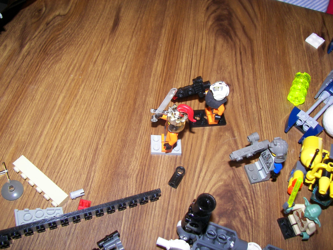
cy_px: 125
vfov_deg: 39.7
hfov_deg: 51.4
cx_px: 166
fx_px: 346
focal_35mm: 36
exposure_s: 1/30
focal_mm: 6
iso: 100
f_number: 2.8
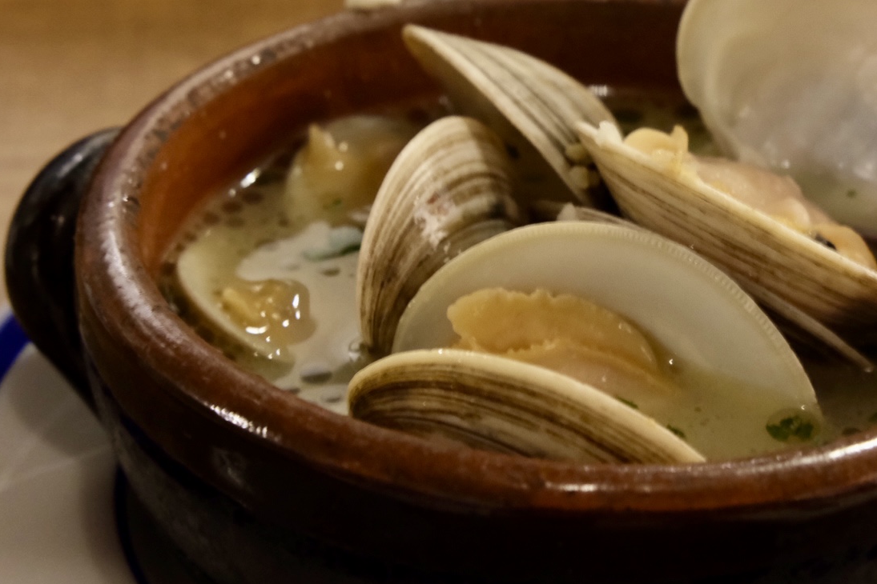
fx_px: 2095
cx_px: 573
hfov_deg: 23.6
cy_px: 178
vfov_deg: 15.8
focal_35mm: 86
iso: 3200
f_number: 8
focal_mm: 35
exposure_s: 1/9
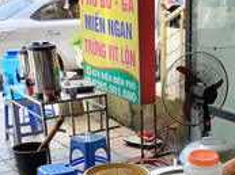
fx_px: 569
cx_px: 185
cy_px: 207
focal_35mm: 84
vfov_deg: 16.8
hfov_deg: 23.0
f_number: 1.8
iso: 80
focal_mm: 4.22
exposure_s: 1/100
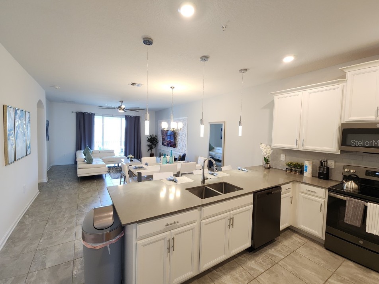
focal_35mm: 14
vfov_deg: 85.7
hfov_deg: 102.0
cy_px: 143
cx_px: 185
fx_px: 153
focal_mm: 2.2
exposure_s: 1/60
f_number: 2.2
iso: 200
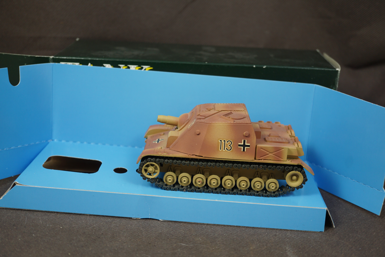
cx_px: 192
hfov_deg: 43.6
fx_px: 481
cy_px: 128
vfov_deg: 29.9
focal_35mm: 45
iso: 320
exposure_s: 1/60
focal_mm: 30
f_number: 3.5
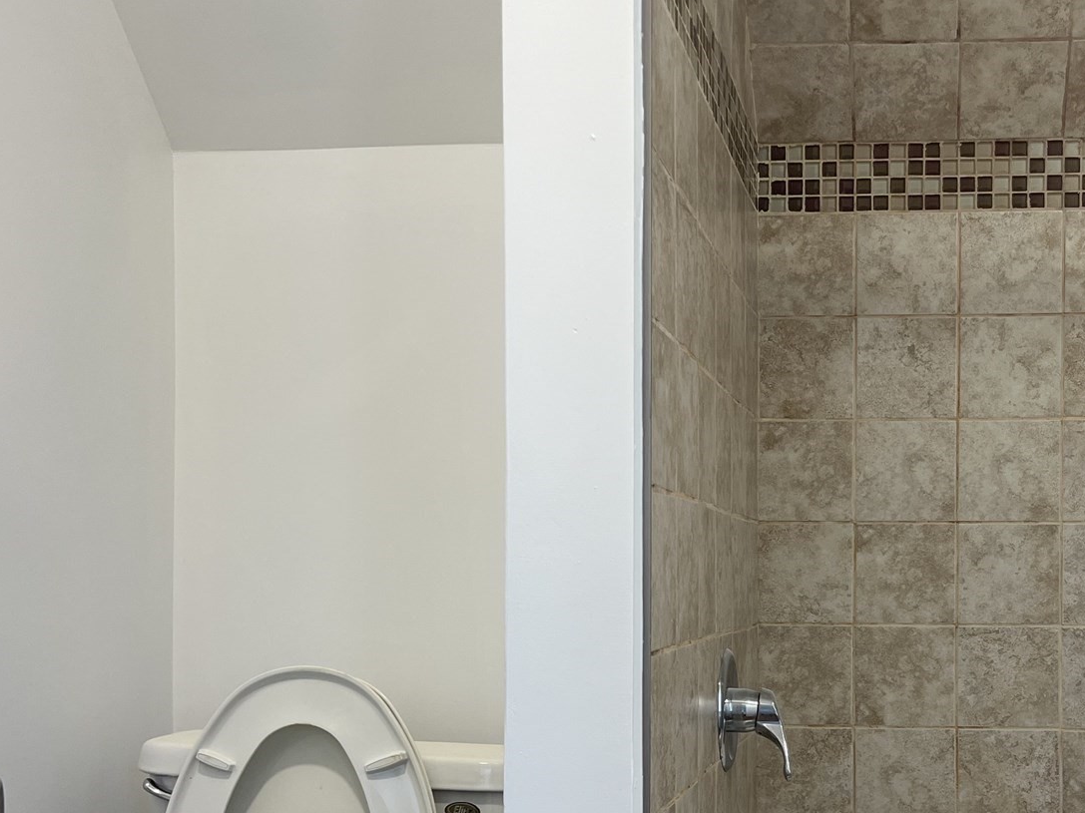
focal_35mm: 49
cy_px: 606
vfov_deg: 29.2
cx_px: 810
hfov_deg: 38.0
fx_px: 1536
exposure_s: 1/120
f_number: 1.5
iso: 80
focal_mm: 5.7
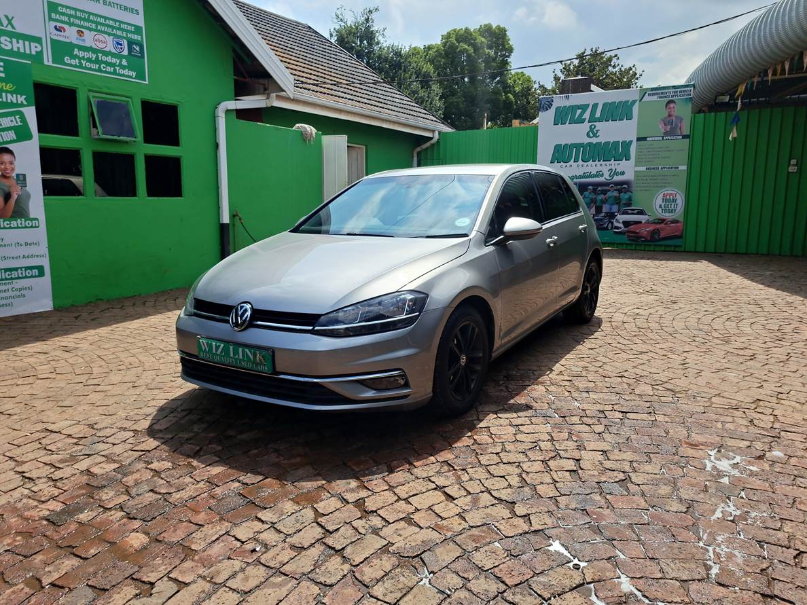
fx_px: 560
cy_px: 302
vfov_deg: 56.8
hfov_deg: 71.6
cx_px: 404
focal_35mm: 24
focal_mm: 5.23
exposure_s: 1/1412
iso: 50
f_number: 1.8
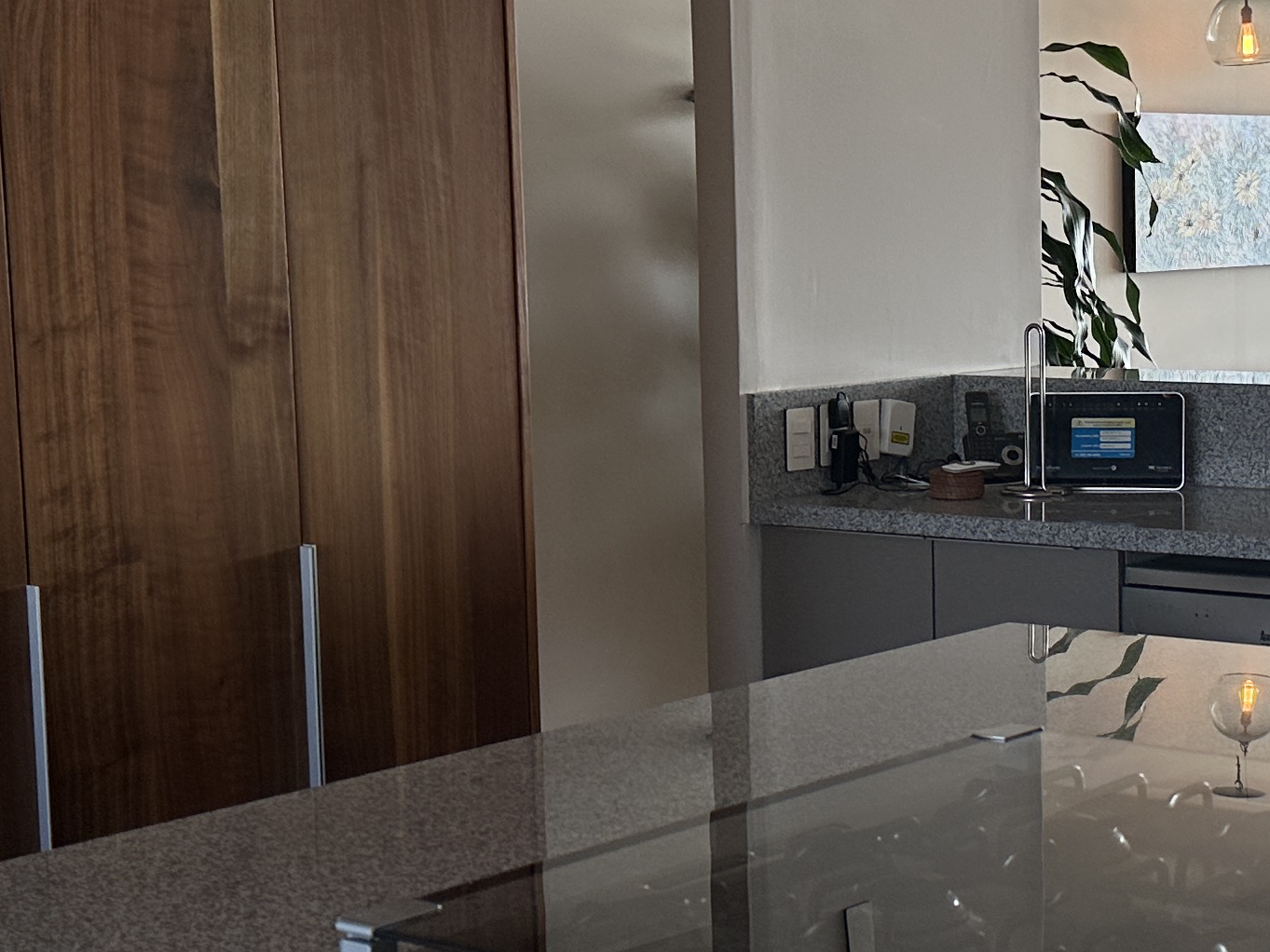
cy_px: 547
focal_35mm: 71
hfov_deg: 27.0
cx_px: 959
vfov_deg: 20.7
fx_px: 2605
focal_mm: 6.86
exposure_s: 1/389
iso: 80
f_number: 1.78
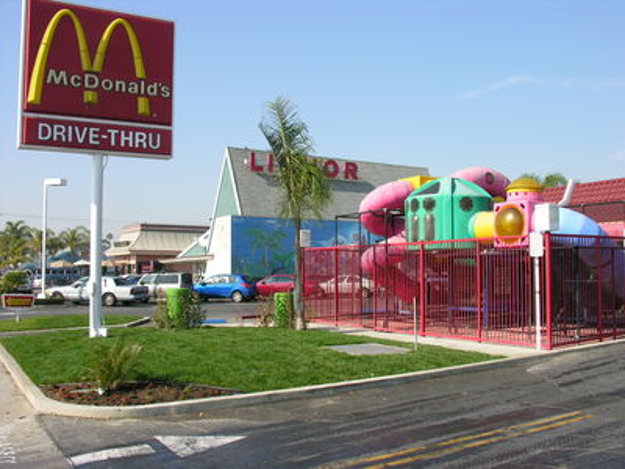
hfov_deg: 52.6
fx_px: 632
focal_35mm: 35
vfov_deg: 40.7
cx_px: 312
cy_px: 234
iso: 50
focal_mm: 8.9
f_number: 5.6
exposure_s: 1/197
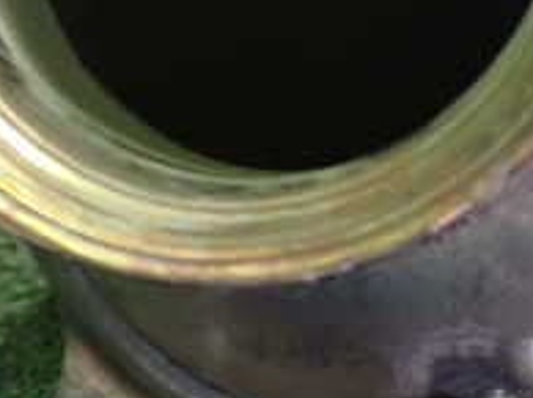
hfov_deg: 21.0
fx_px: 1430
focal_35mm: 93
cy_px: -156
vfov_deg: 15.0
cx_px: 357
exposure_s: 1/25
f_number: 2.3
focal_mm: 5.4
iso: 800
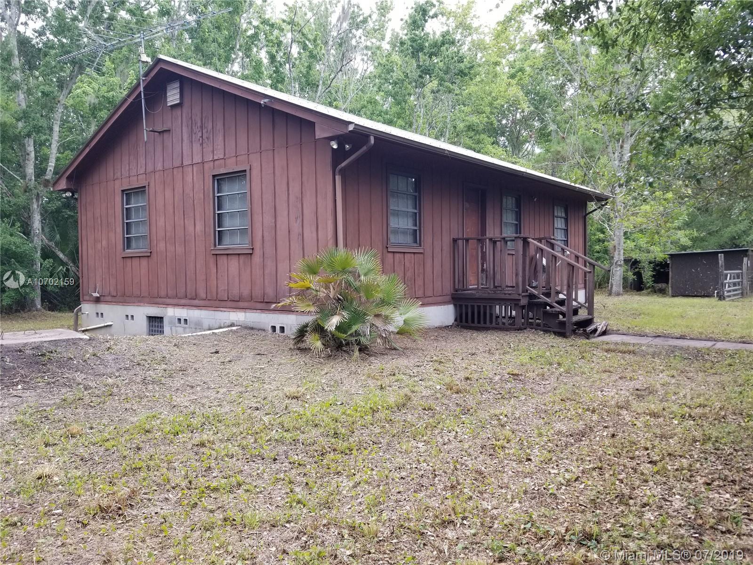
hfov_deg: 67.3
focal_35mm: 26
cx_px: 376
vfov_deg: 53.1
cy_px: 282
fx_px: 566
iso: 50
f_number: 1.7
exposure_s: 1/321
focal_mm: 4.3
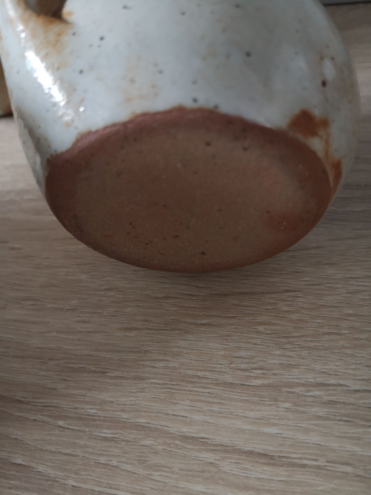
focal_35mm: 27
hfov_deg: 51.4
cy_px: 248
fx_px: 386
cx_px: 186
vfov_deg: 65.3
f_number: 1.8
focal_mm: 3.95
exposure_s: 1/25
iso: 320
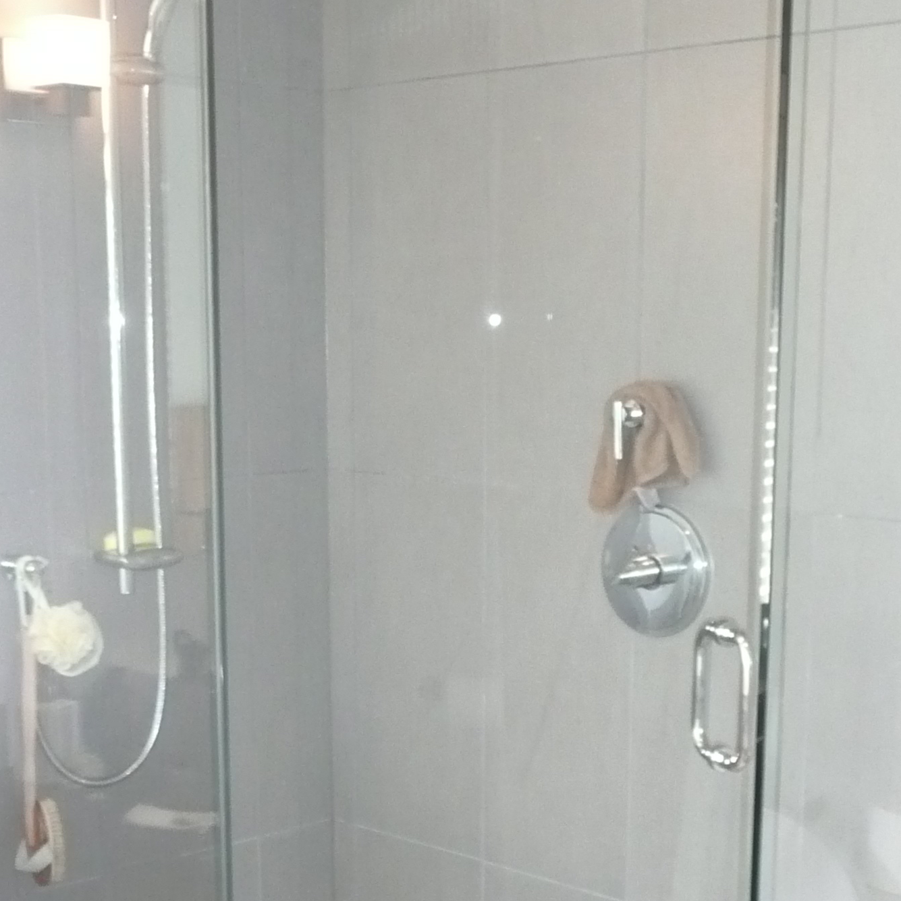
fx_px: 1796
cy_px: 701
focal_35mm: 61
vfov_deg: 27.7
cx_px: 474
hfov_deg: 28.2
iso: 320
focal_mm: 4.9
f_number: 3.4
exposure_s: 1/30
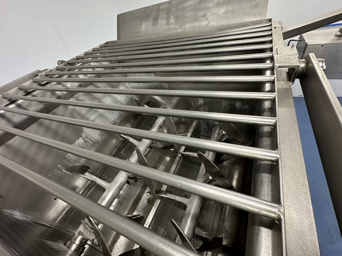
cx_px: 182
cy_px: 128
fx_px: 148
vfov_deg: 81.7
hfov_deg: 98.0
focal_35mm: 15
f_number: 2.2
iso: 200
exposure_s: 1/100
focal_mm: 2.22
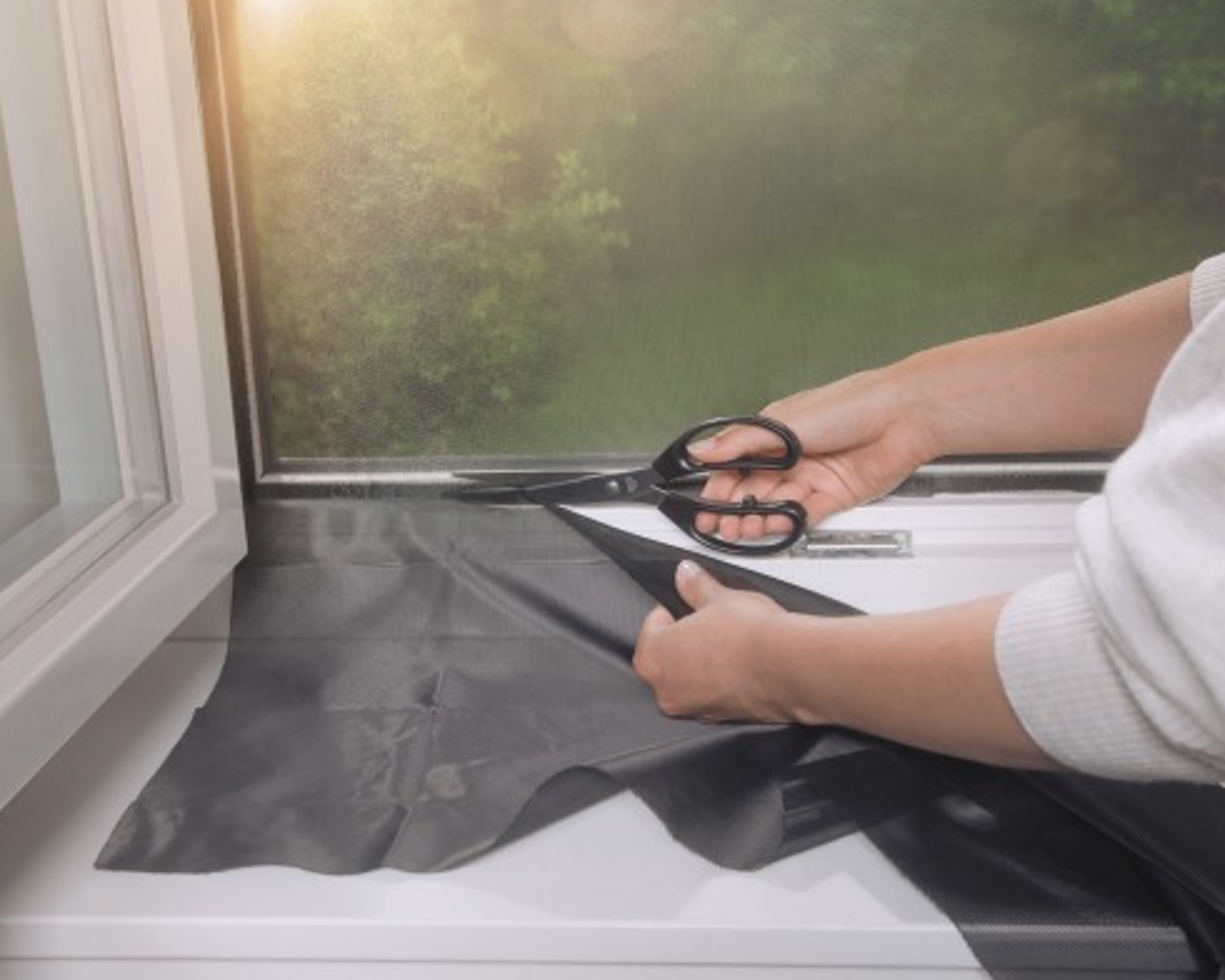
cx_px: 582
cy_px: 492
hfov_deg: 40.3
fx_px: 1668
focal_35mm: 46
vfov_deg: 32.7
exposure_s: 1/100
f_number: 9
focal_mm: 40
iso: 320
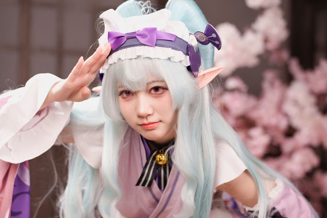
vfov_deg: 17.9
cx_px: 165
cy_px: 132
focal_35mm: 76
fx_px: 690
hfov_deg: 26.7
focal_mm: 50
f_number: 1.6
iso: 100
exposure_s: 1/400
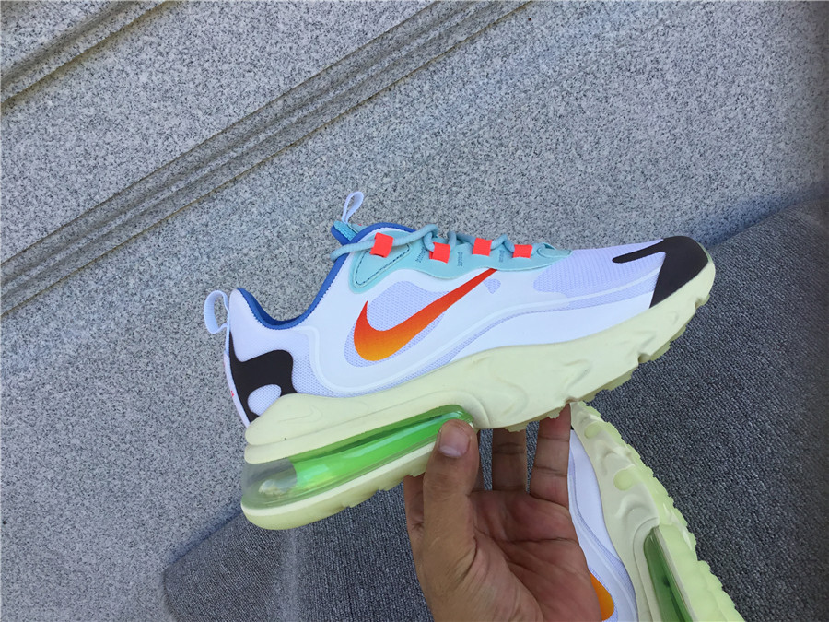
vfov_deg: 45.4
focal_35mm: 31
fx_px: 742
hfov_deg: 58.4
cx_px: 414
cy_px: 311
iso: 25
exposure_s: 1/365
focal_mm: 3.3
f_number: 2.4
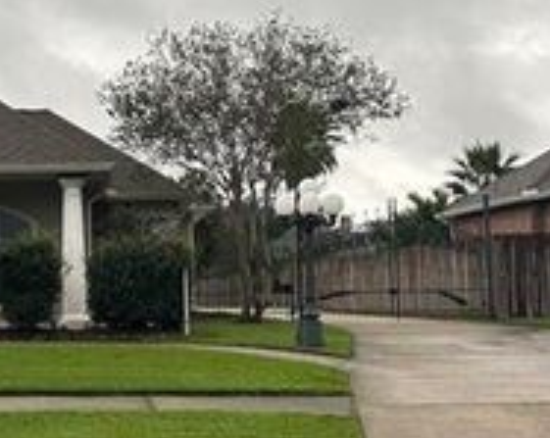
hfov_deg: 27.3
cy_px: 263
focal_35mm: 68
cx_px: 97
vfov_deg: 22.4
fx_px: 1105
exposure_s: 1/365
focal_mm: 5.7
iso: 50
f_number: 1.5
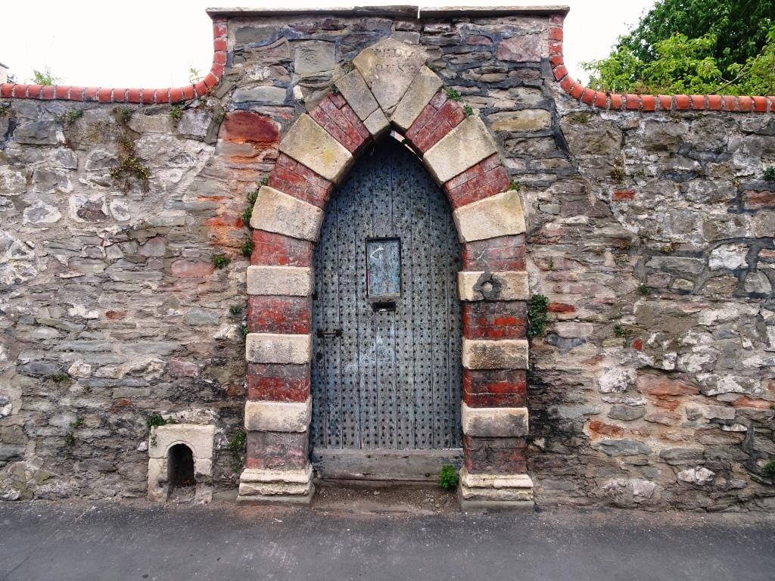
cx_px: 388
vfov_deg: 56.8
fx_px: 537
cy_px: 290
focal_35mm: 24
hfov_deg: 71.6
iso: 80
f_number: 3.5
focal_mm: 4.1
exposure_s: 1/200
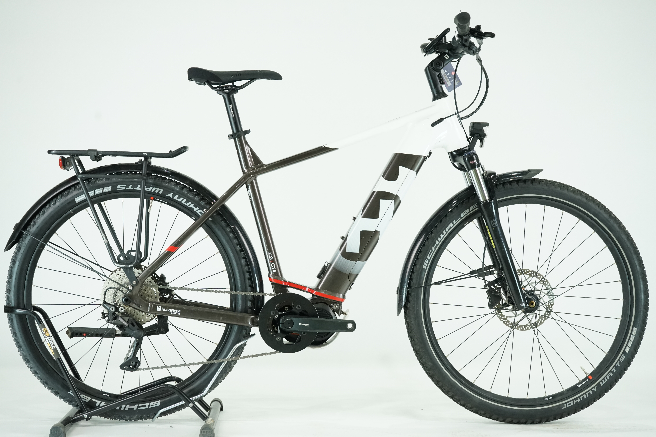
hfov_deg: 32.9
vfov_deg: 22.3
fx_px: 1111
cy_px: 218
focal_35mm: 61
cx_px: 328
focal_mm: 61
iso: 2500
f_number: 6.3
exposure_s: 1/200
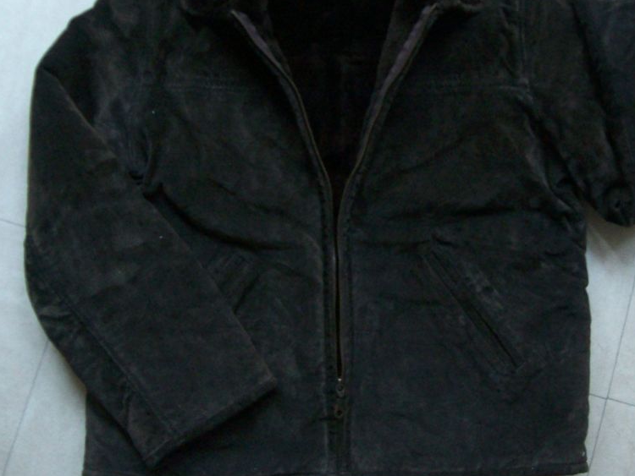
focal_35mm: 48
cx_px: 352
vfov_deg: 30.2
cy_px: 179
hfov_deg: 39.6
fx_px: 881
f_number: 2.7
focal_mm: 6
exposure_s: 1/8
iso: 200
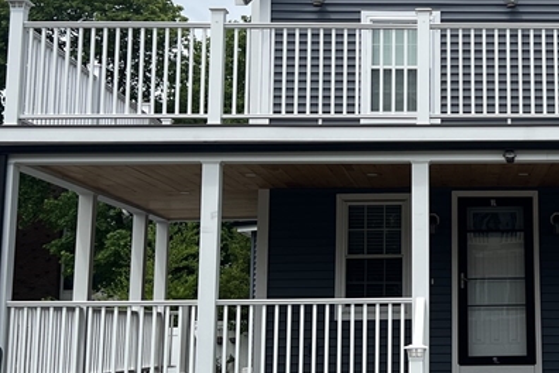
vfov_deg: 19.4
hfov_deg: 28.0
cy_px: 150
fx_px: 1087
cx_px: 474
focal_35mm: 70
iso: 50
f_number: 1.5
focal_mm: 5.7
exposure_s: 1/5882
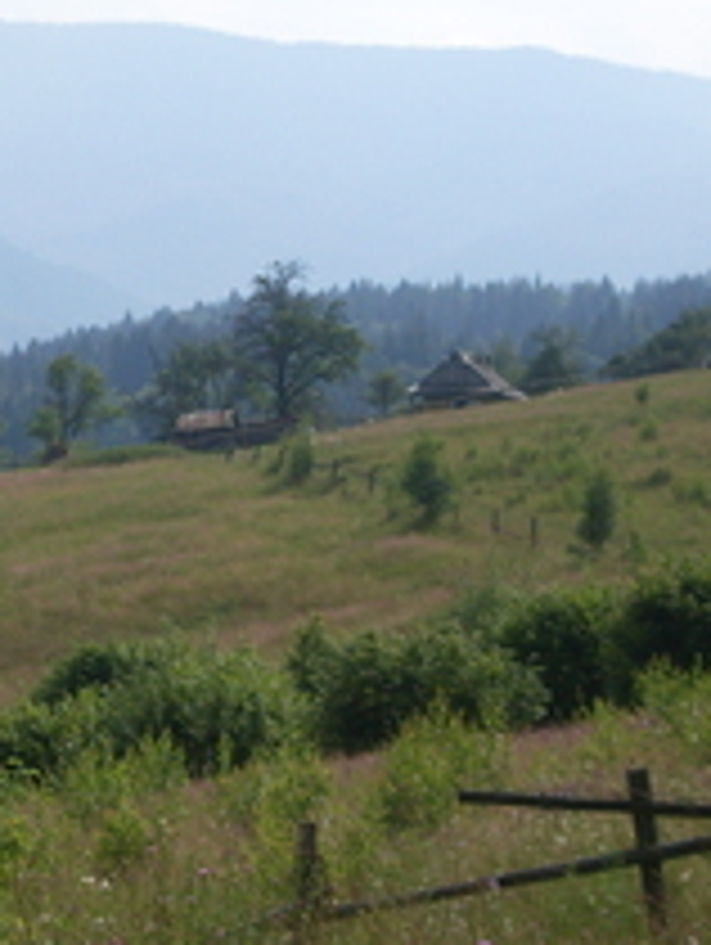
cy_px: 414
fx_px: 4154
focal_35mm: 152
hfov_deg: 9.7
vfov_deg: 13.0
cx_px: 14
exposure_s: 1/1000
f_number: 3.7
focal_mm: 11.7
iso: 80
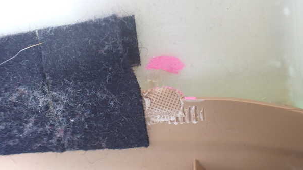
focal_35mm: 33
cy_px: 81
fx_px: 265
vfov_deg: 35.6
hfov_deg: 59.5
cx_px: 151
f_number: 2.3
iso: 800
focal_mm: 5.4
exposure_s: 1/30
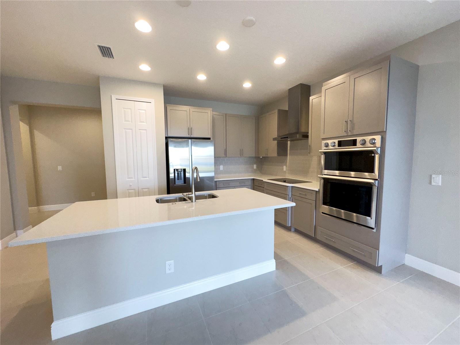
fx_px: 186
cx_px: 230
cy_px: 172
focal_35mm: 14
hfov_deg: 102.1
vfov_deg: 85.7
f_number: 2.2
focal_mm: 2.22
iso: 400
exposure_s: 1/120
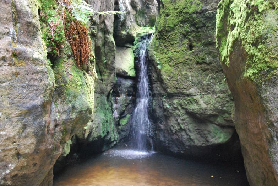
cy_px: 94
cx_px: 142
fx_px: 332
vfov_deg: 31.2
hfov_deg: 45.4
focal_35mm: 43
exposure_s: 1/25
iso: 1600
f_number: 4.2
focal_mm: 28
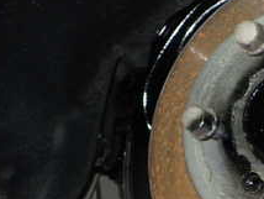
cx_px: 318
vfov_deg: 17.6
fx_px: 641
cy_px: 133
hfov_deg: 21.6
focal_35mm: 84
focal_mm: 5.4
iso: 200
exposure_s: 1/30
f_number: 2.3
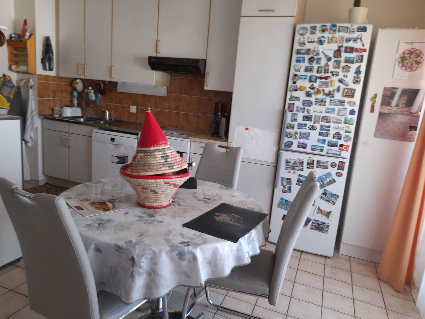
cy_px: 160
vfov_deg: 54.9
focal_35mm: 25
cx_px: 212
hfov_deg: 69.4
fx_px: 307
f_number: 2
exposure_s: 1/60
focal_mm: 4.6
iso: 250
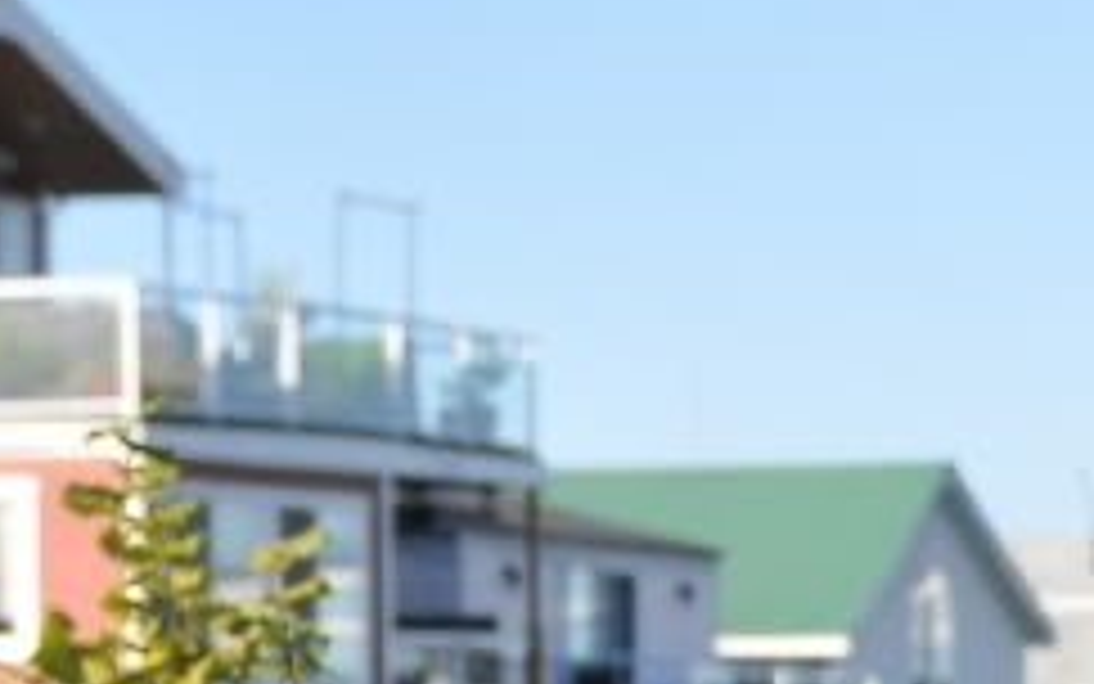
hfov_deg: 10.0
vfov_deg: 6.6
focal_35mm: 199
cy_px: 666
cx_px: 1963
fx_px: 5939
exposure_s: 1/5000
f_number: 2.8
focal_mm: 31
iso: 400
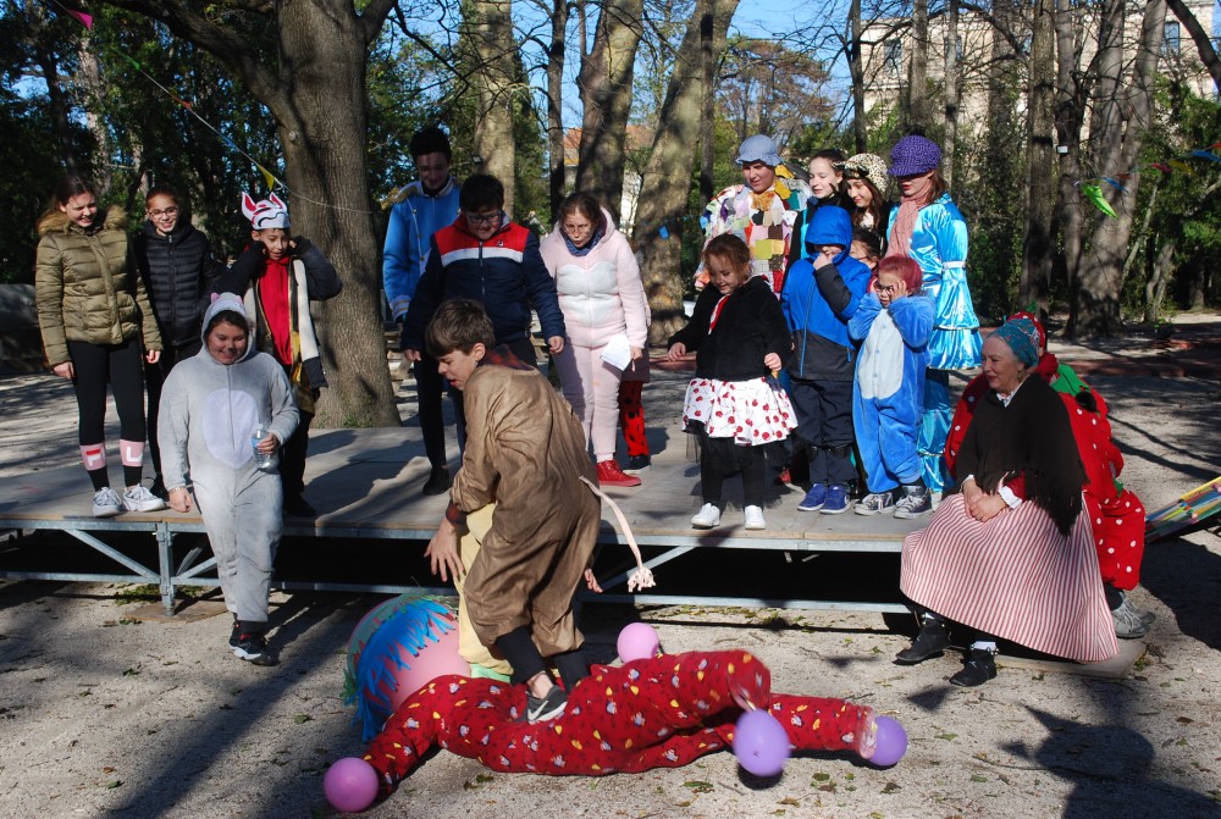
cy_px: 410
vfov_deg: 30.0
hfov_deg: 43.5
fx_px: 1529
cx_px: 610
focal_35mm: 45
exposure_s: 1/200
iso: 100
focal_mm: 30
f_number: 7.1
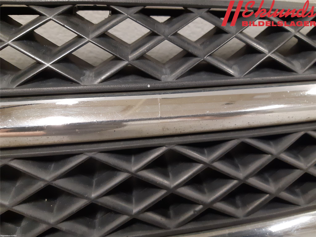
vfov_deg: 53.1
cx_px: 158
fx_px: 237
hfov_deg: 67.3
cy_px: 118
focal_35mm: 26
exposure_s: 1/33
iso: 250
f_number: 1.7
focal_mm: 3.93
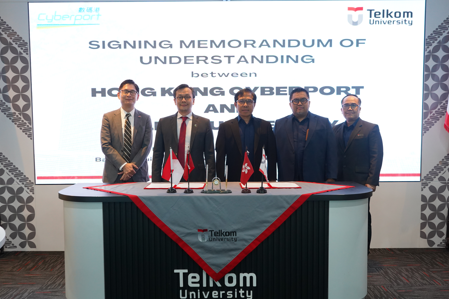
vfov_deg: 33.4
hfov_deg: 48.5
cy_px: 157
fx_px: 499
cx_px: 223
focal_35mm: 40
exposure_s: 1/100
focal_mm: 38
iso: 2500
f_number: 5
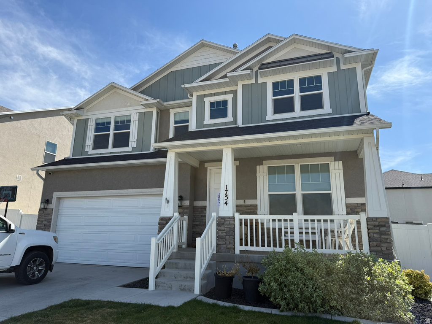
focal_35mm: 24
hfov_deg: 71.6
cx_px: 216
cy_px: 162
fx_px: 300
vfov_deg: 56.8
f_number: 1.78
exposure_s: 1/3759
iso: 80
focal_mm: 6.76
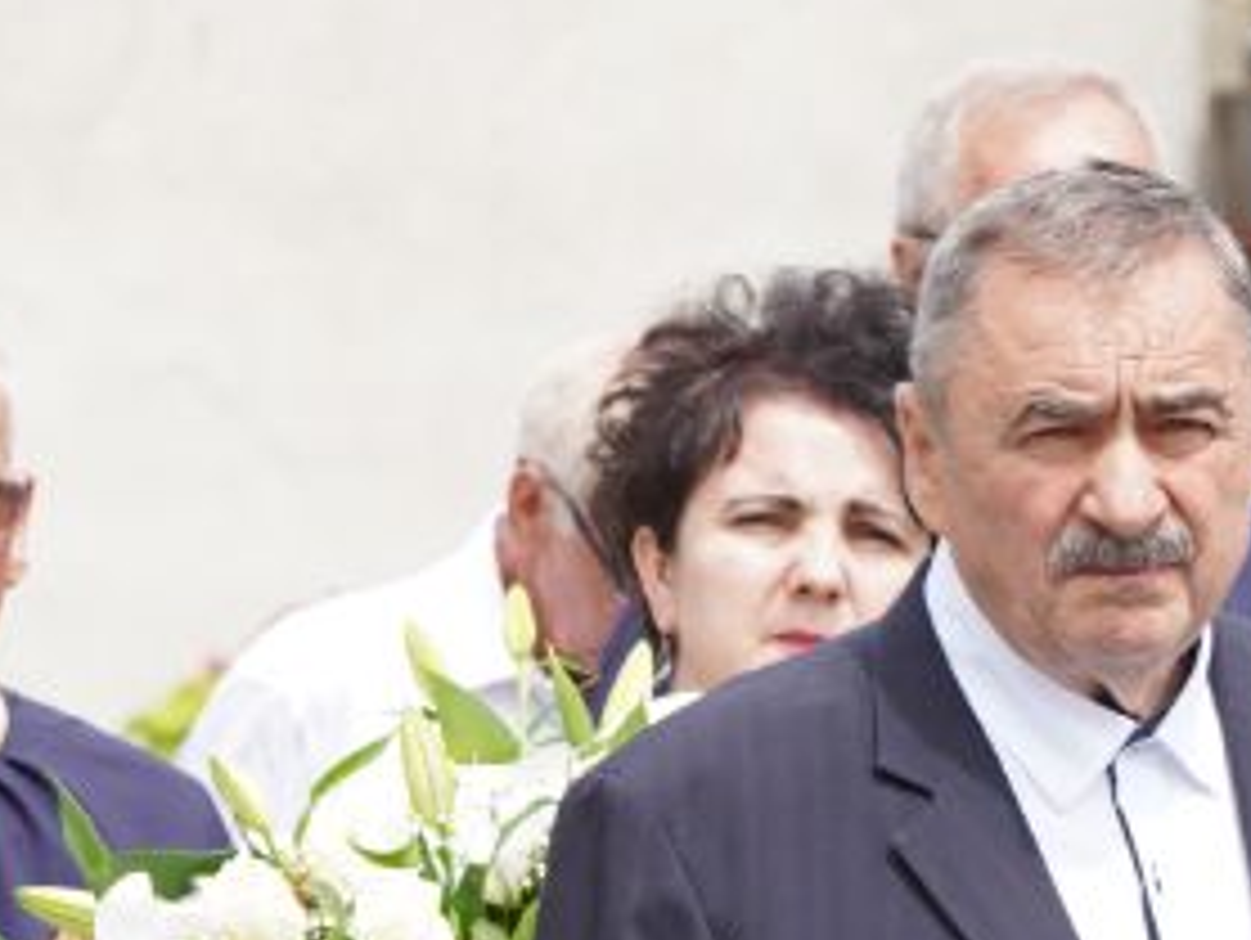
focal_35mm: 472
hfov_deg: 4.2
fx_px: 17073
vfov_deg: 3.1
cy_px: 1468
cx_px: 140
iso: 100
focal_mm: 105
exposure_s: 1/200
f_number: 5.6
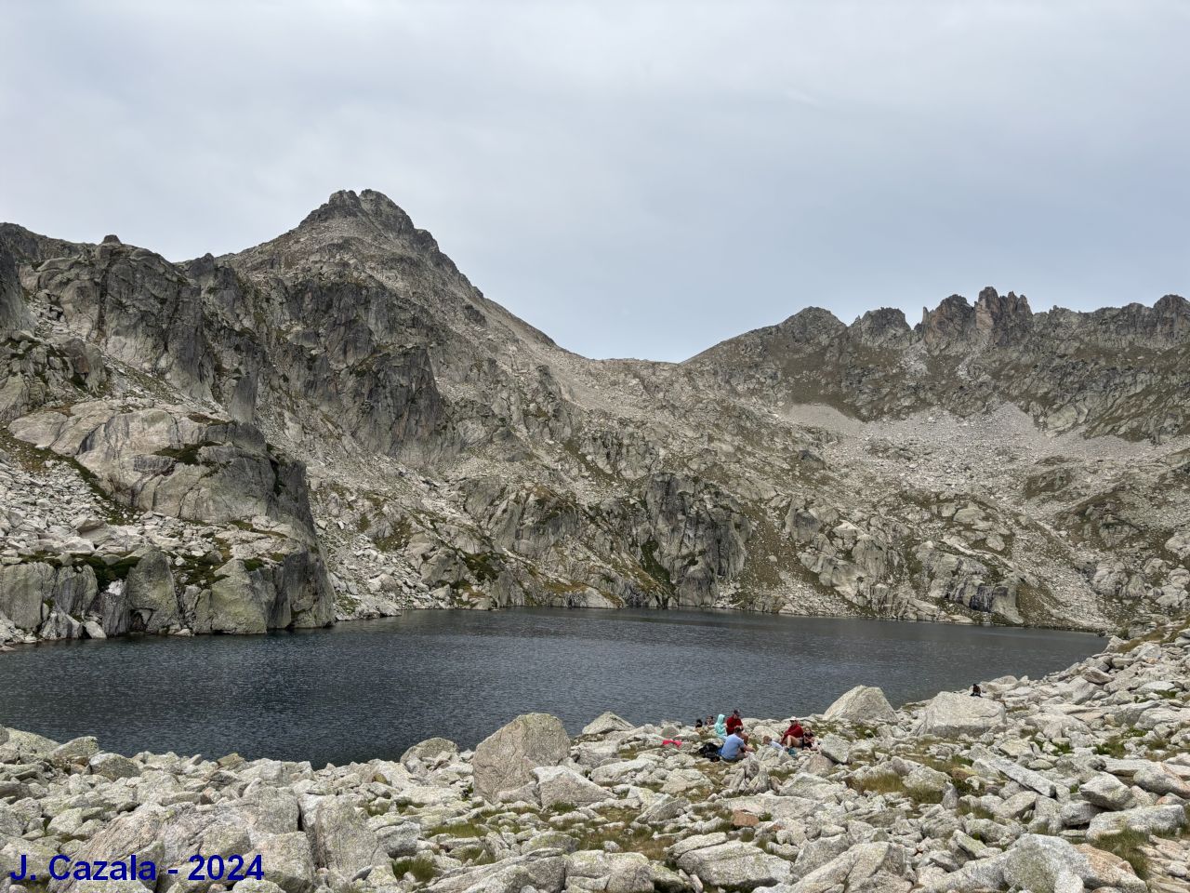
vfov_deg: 53.1
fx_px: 894
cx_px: 595
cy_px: 446
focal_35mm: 26
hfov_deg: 67.3
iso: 50
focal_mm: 5.96
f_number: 1.6
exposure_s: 1/4425
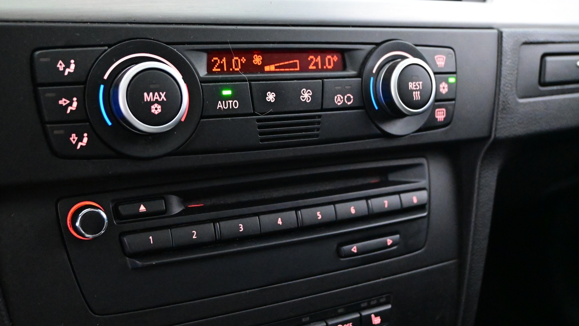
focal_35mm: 40
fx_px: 607
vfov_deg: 30.1
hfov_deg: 51.0
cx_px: 290
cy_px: 167
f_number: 4.2
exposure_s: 1/40
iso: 11400
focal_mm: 25
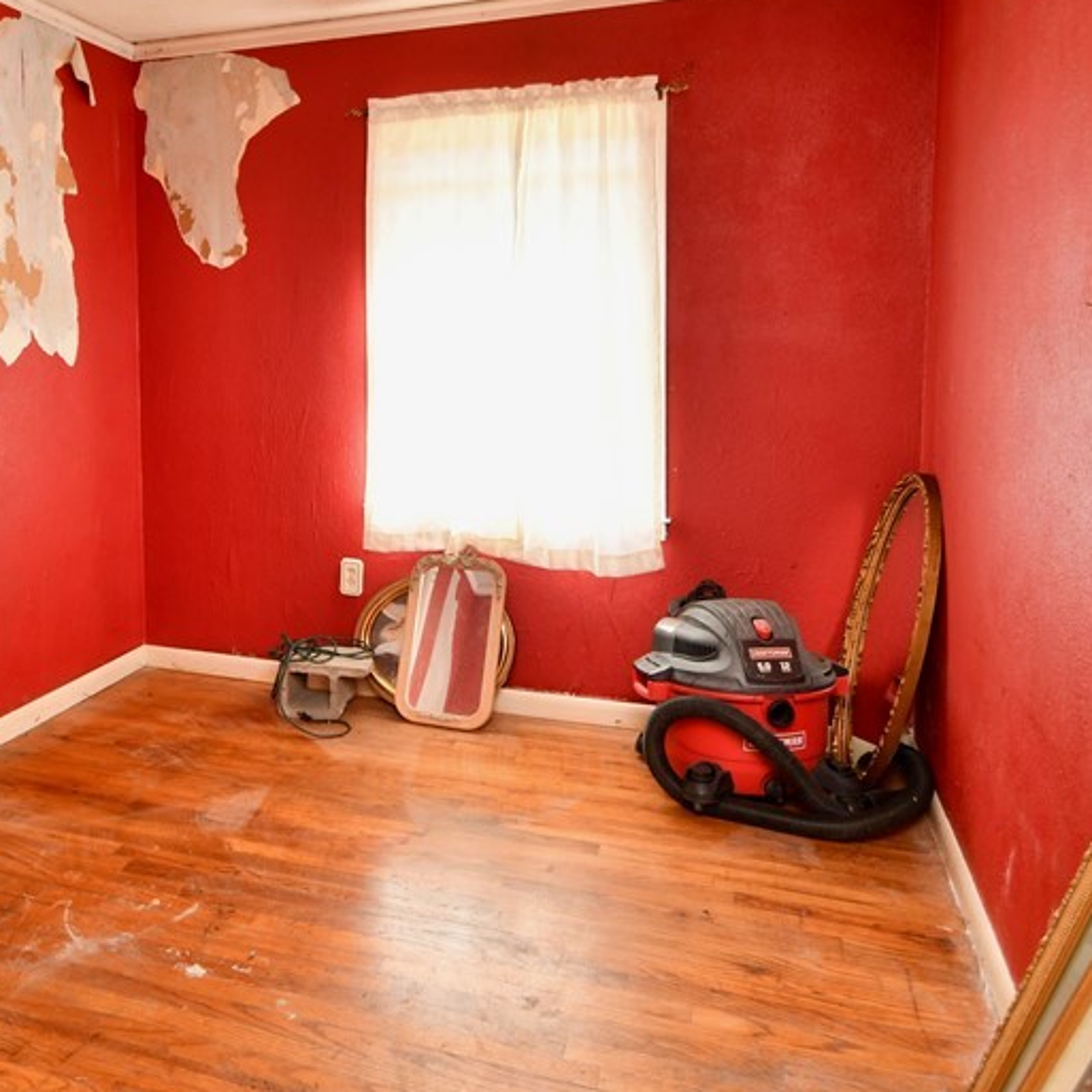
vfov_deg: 58.2
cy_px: 400
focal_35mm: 27
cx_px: 411
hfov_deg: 58.3
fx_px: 964
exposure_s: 1/60
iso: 280
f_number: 4
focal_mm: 10
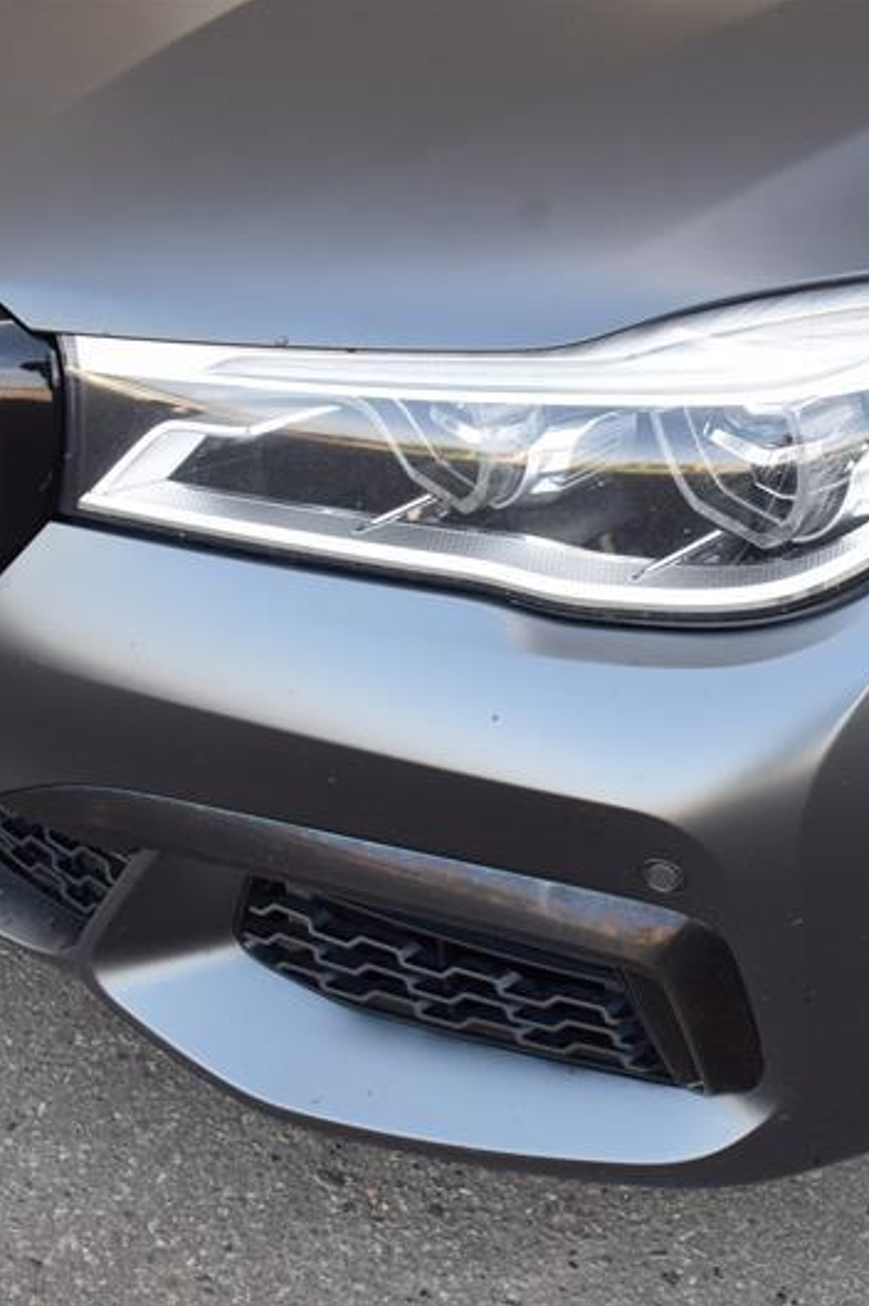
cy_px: 655
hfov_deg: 22.3
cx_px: 802
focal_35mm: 59
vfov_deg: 34.0
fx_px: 2139
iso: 400
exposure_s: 1/80
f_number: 8
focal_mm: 26
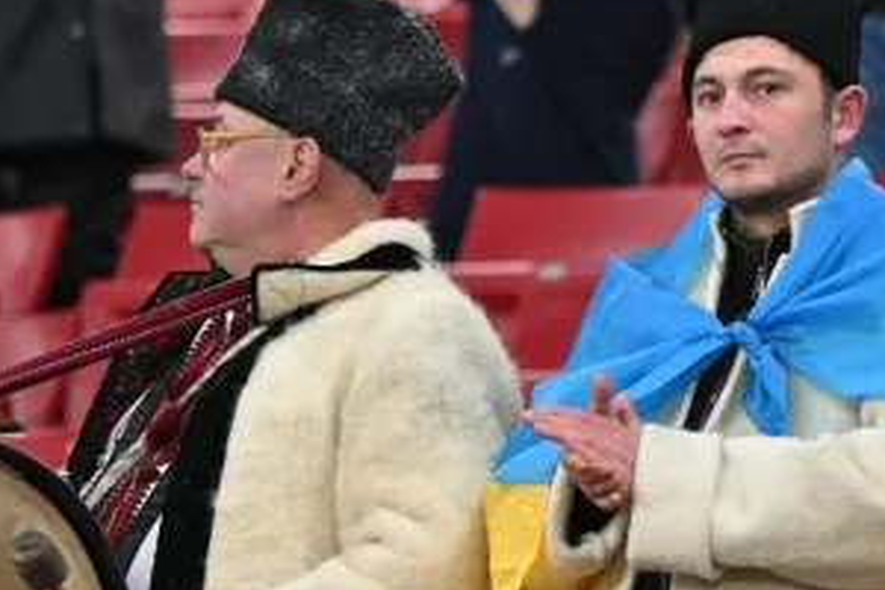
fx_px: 10275
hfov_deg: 4.9
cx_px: 664
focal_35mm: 418
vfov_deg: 3.3
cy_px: 476
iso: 800
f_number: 2.8
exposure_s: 1/250
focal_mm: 165
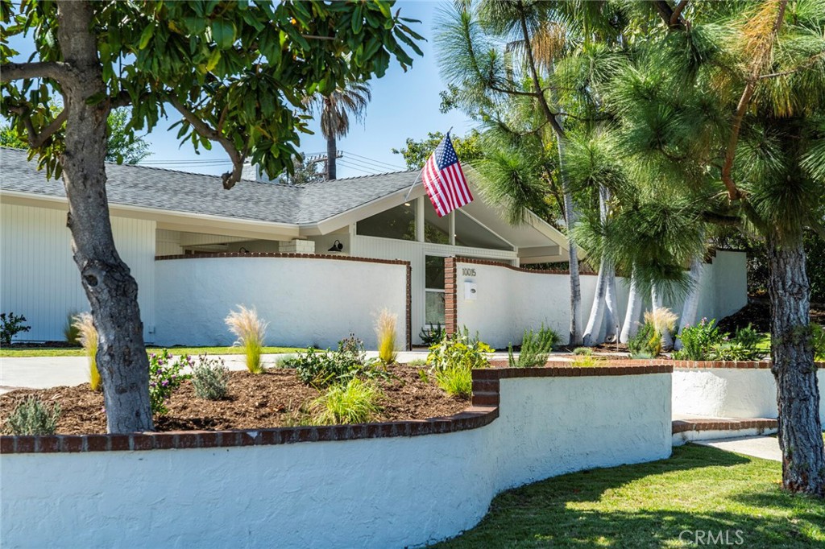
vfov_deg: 25.5
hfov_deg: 37.5
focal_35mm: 53
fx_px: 1214
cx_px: 412
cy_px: 274
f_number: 9
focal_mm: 53
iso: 320
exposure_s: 1/320
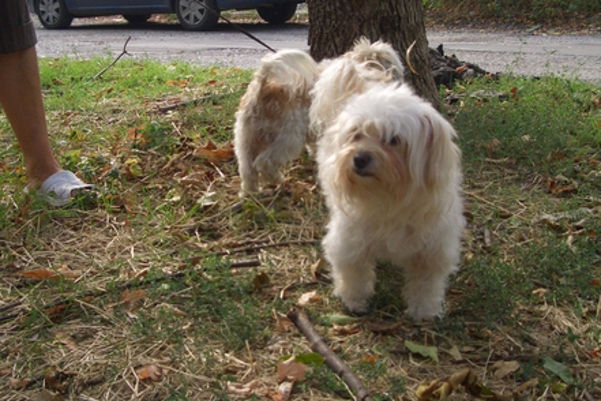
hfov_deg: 38.2
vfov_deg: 26.0
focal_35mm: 52
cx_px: 296
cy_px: 183
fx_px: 868
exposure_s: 1/250
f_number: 3.1
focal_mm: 8.2
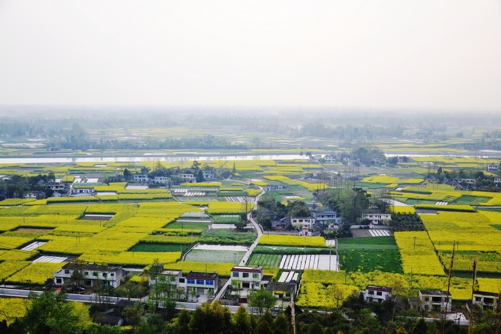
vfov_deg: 34.2
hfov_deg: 49.5
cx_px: 250
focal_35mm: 39
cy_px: 167
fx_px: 543
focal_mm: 26
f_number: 4.5
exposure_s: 1/200
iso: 200
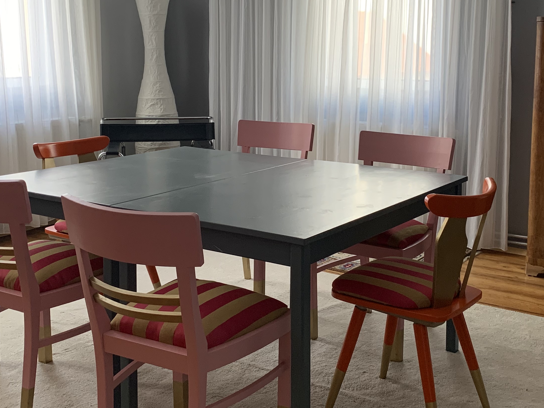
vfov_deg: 30.1
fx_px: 754
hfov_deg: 39.6
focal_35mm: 48
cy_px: 151
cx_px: 297
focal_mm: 4.25
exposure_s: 1/69
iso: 100
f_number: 1.8
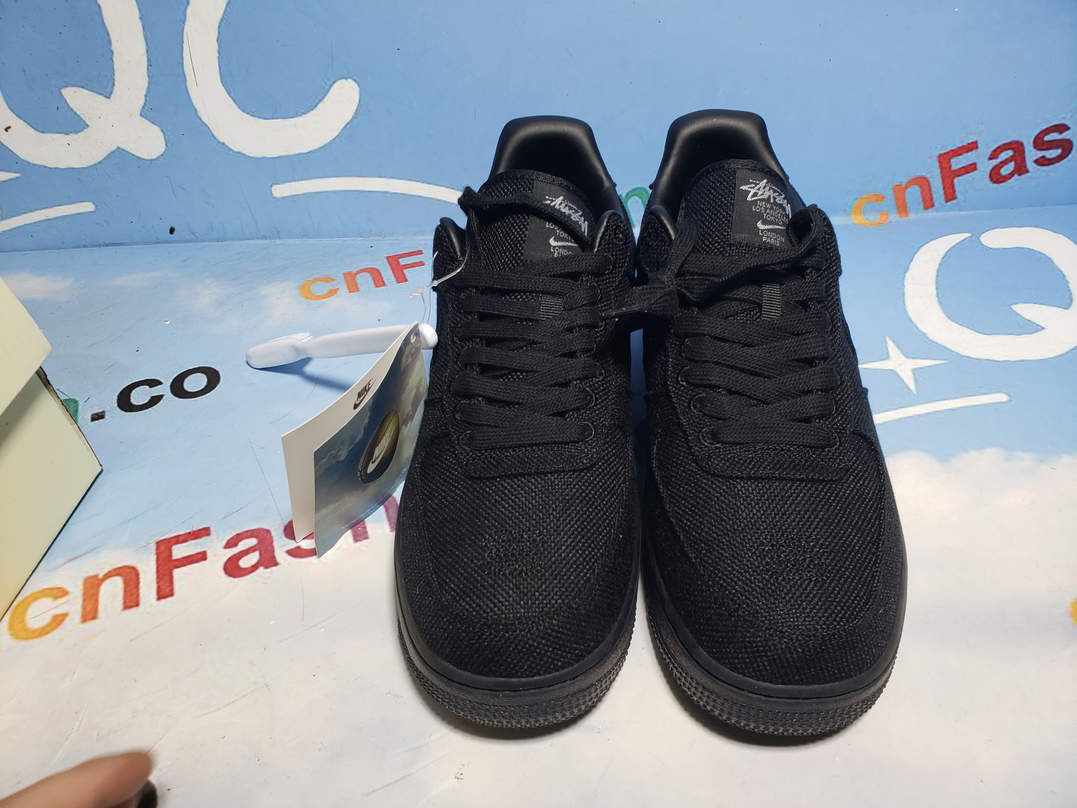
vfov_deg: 53.1
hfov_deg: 67.3
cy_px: 404
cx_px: 538
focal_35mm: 26
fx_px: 809
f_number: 2.4
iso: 50
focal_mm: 4.3
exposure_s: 1/136
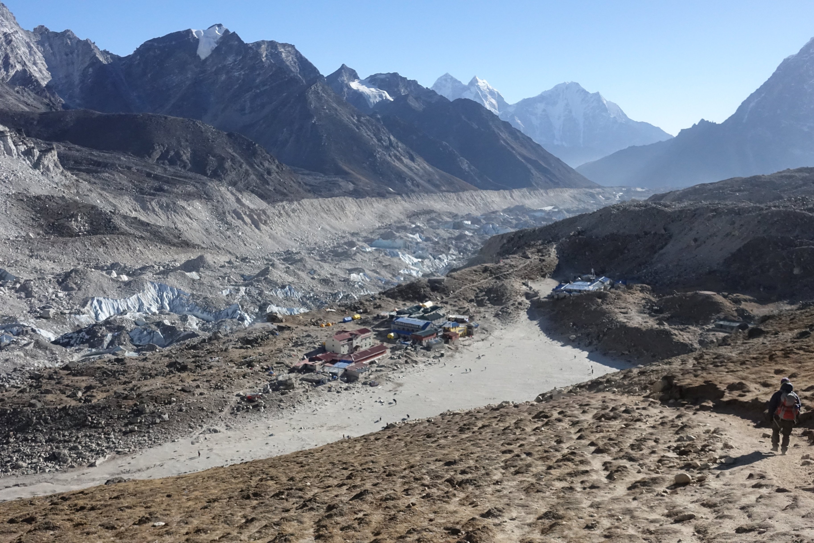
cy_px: 272
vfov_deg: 35.9
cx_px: 407
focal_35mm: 37
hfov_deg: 51.9
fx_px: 837
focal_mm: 13.53
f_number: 5.6
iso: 1600
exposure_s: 1/800
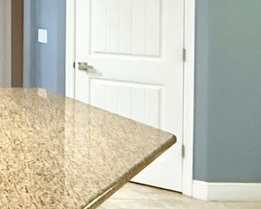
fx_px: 525
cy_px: 6
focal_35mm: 68
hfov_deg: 19.9
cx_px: -217
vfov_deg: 21.7
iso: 1250
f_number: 2.2
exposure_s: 1/60
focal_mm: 2.22
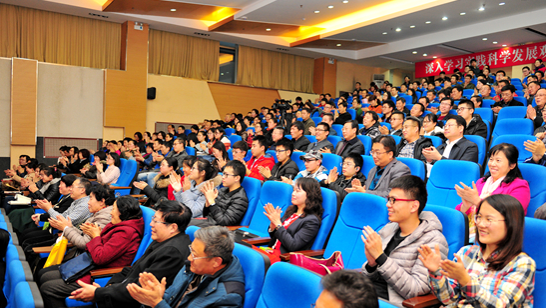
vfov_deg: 37.8
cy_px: 162
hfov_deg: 62.6
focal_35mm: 31
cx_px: 290
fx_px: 449
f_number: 2.8
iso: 800
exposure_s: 1/125
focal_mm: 27
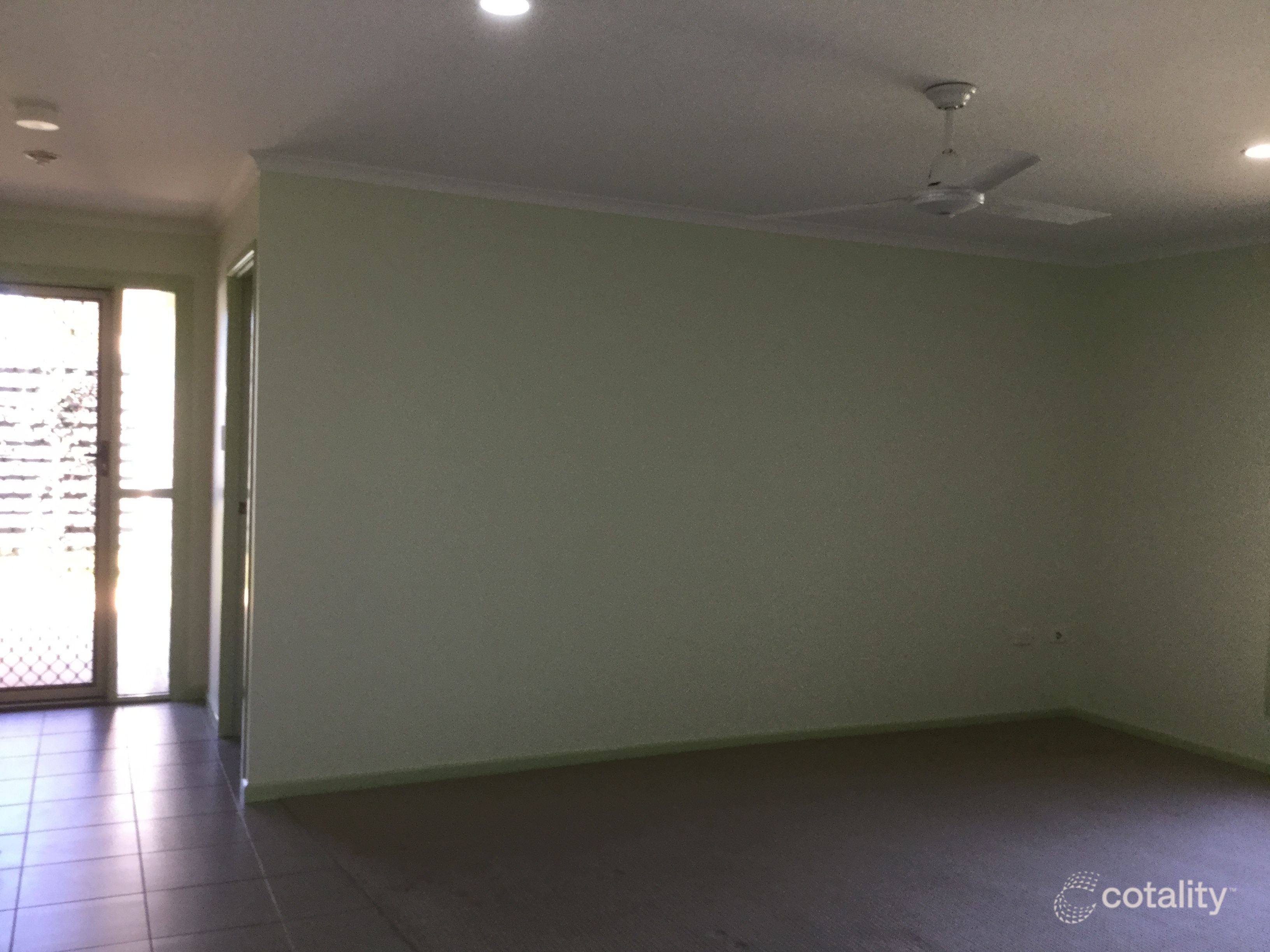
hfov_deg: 58.4
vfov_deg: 45.4
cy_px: 476
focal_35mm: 31
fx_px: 1137
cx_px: 635
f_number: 2.4
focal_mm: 3.3
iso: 50
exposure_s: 1/33
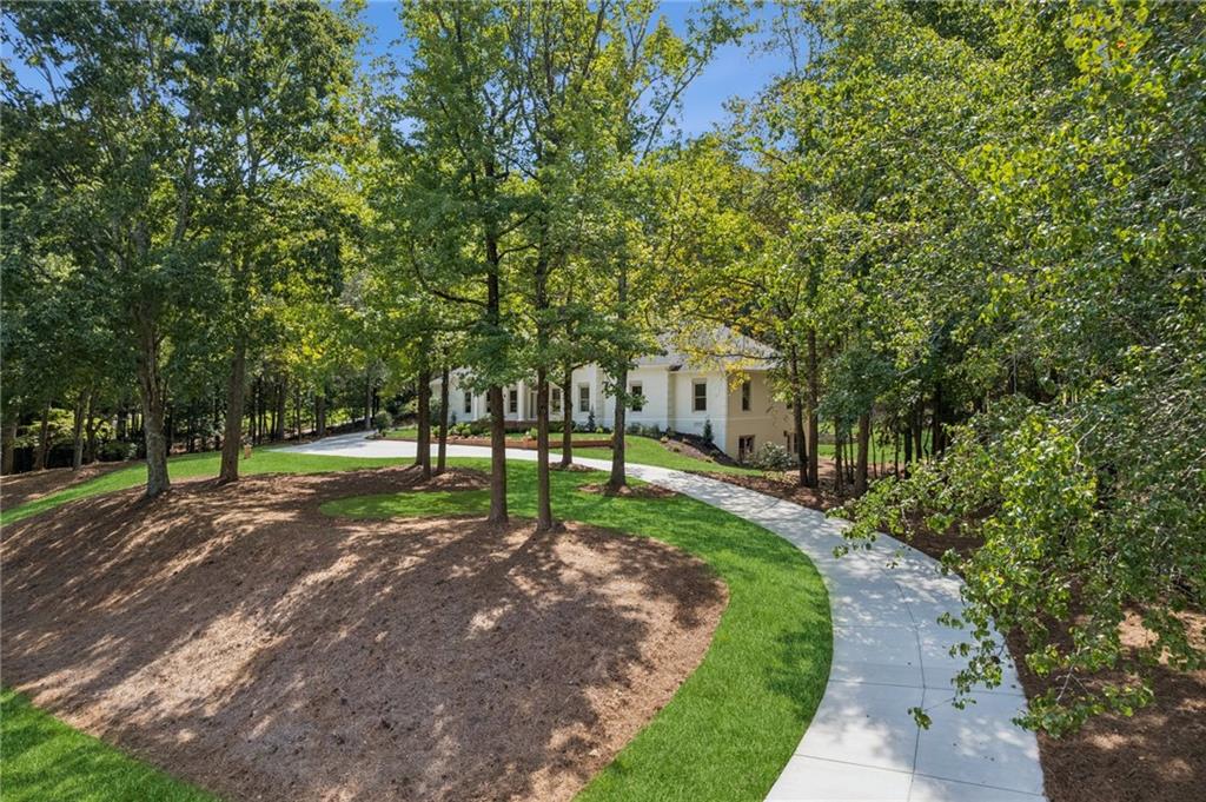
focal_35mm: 22
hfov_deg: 78.6
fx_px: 736
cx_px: 603
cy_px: 401
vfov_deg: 57.1
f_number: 2.8
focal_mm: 8.38
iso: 100
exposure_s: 1/500
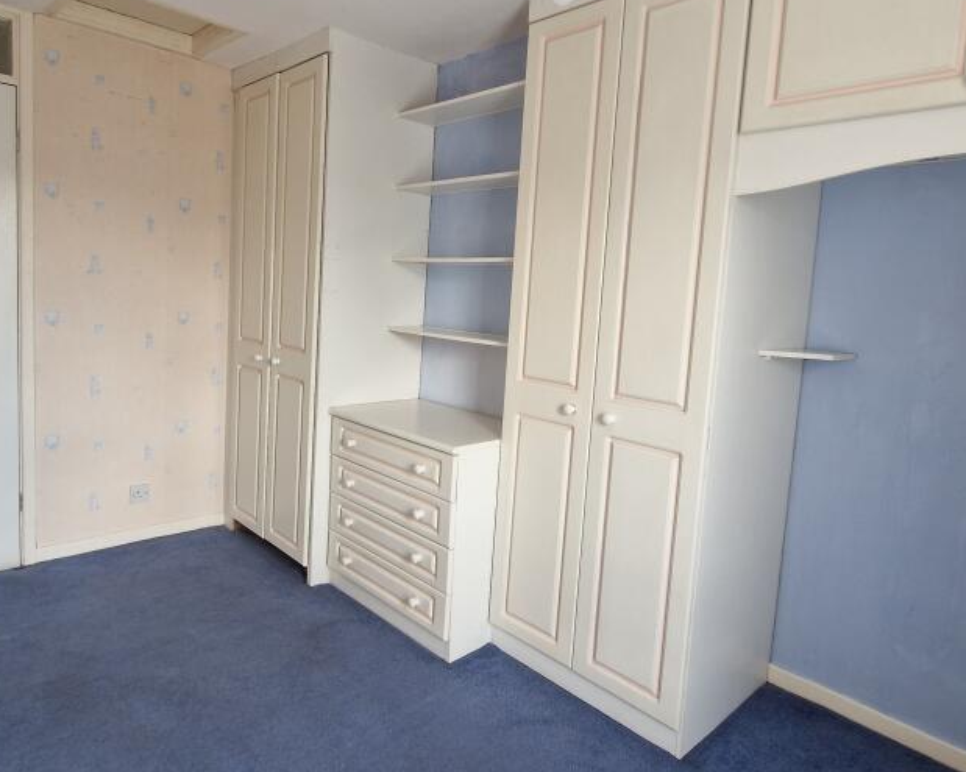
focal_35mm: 21
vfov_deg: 65.4
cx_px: 479
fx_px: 600
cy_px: 349
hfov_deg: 77.6
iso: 125
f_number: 2.2
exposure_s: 1/50
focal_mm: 2.2
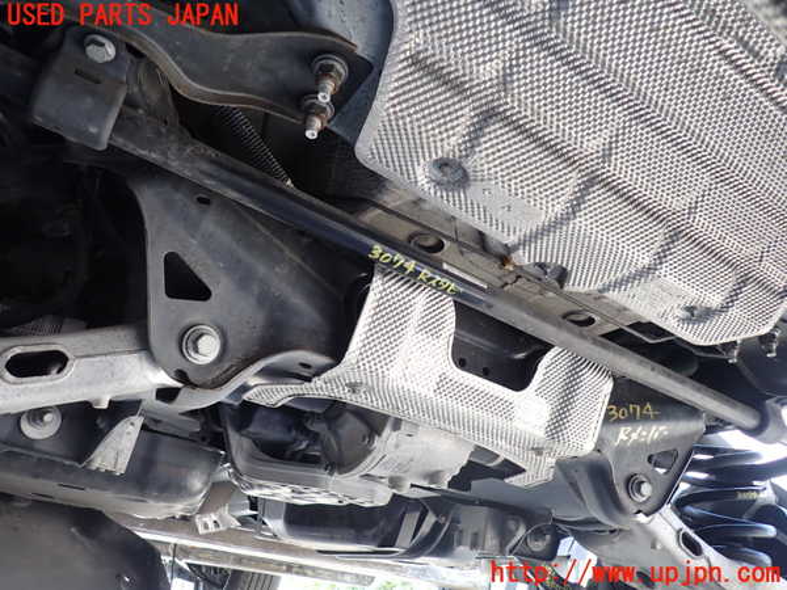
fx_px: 568
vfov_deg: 54.9
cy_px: 295
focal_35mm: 25
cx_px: 394
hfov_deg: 69.4
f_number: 2
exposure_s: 1/60
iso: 125
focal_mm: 4.5
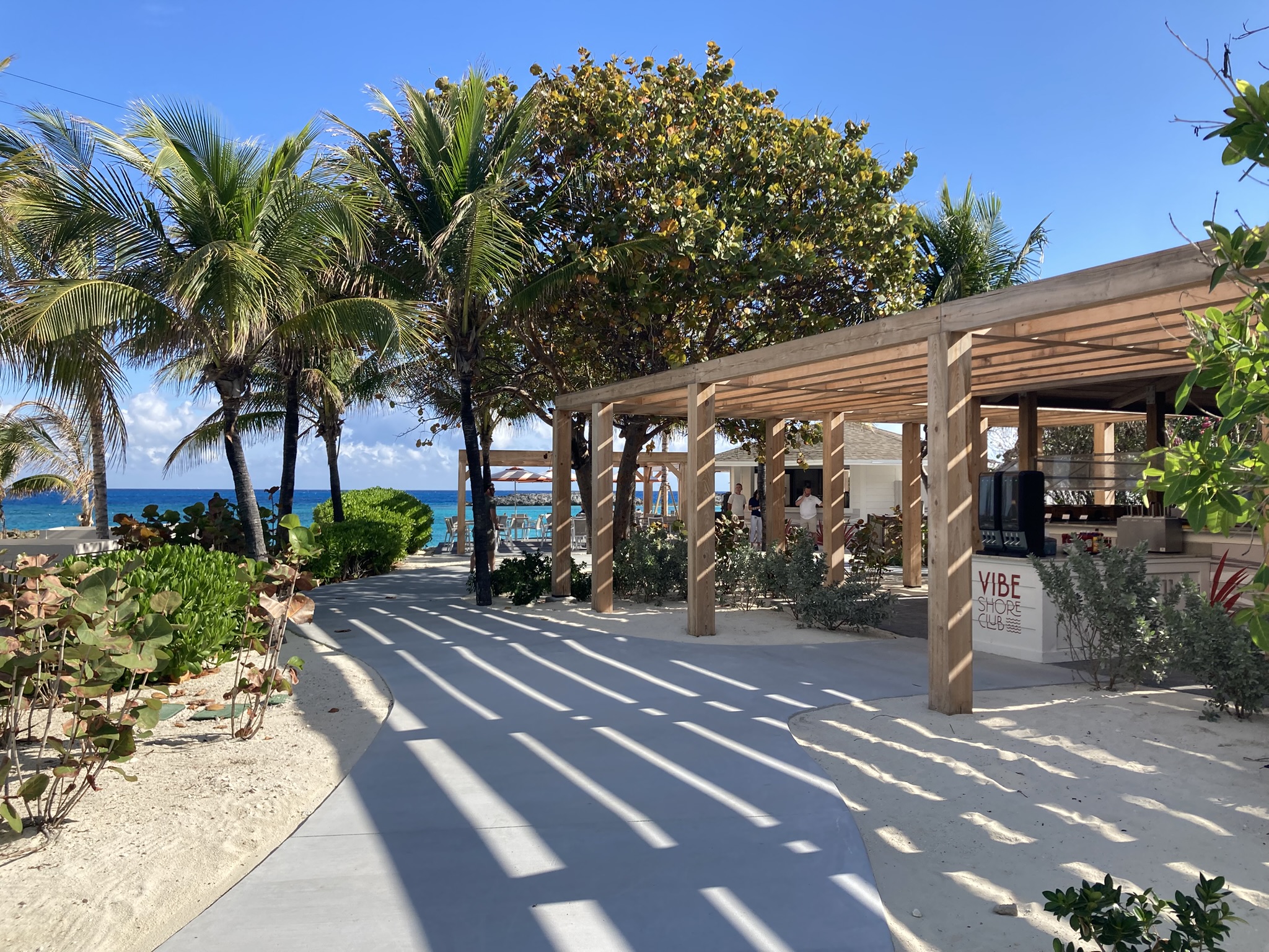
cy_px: 476
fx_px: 1026
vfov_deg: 49.7
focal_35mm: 28
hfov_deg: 63.4
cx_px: 634
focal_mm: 3.99
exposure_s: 1/1517
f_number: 1.8
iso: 20
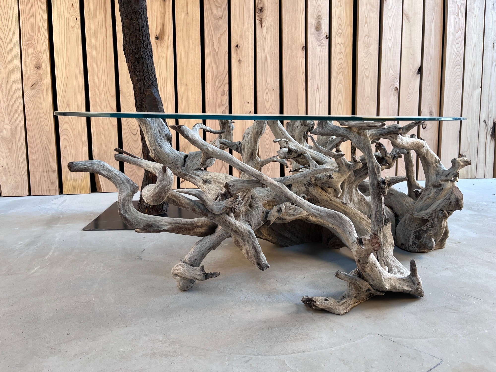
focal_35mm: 26
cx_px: 248
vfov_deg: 53.1
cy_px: 186
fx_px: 373
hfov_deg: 67.3
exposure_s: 1/100
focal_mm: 5.1
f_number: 1.6
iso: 40
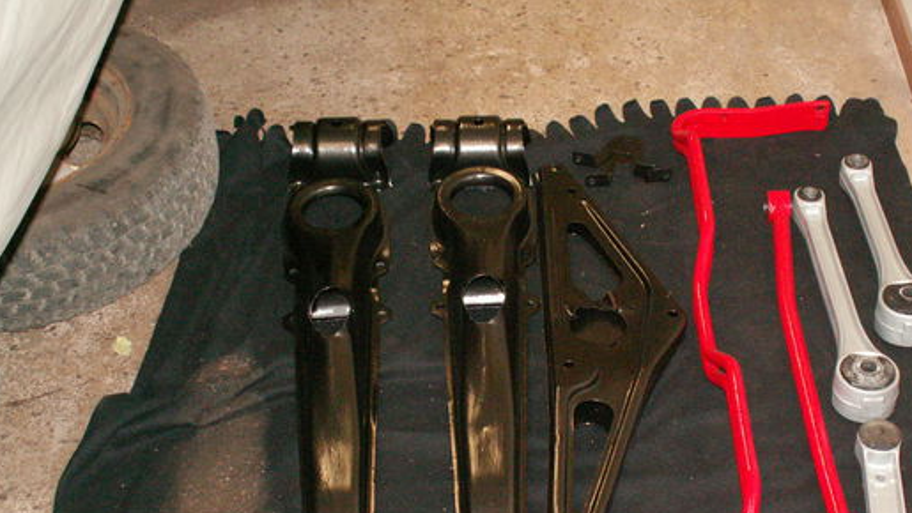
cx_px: 556
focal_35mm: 65
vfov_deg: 18.5
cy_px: 366
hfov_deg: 32.2
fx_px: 1572
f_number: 3.2
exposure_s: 1/40
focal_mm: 8
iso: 160
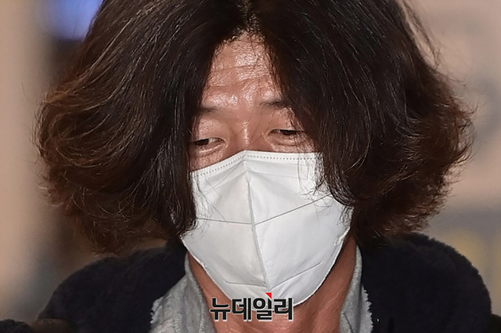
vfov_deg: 7.8
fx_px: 2432
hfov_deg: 11.8
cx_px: 250
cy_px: 166
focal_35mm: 175
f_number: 2.8
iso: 1250
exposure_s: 1/250
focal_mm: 175
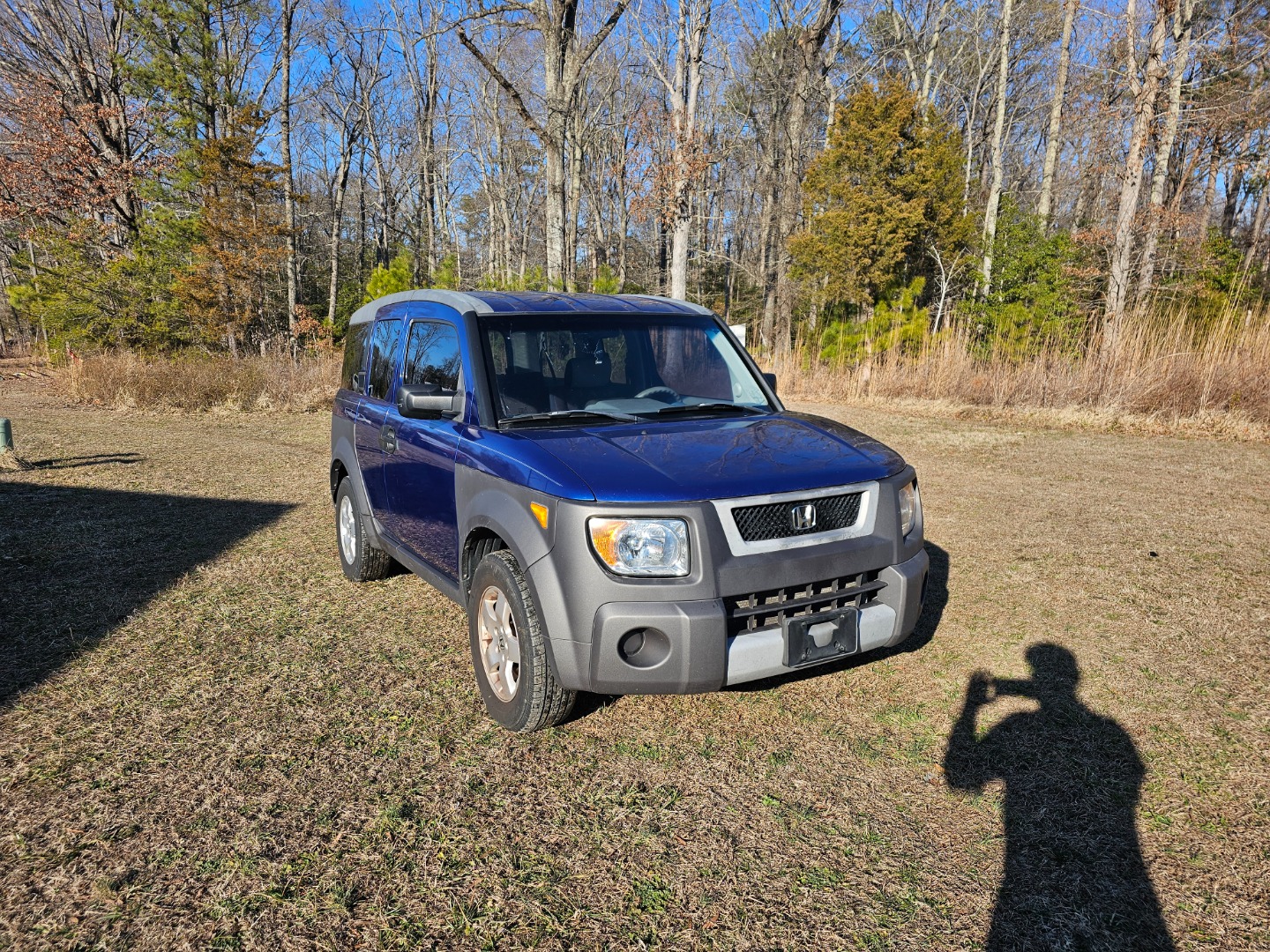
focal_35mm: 23
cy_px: 476
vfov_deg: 58.9
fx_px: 844
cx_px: 635
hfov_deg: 73.9
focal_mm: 6.3
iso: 10
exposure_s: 1/414
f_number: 1.7
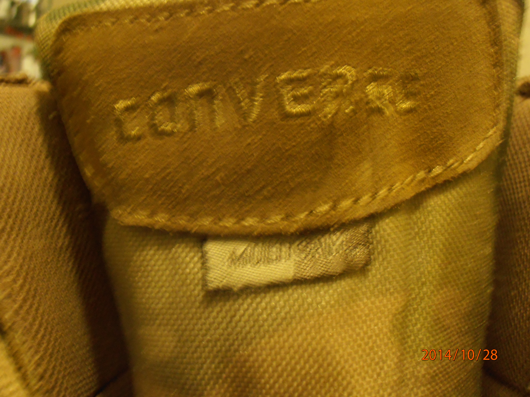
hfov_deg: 50.1
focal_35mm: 37
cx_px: 265
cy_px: 198
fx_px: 567
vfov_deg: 38.7
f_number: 3.9
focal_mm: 6.61
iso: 400
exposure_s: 1/2
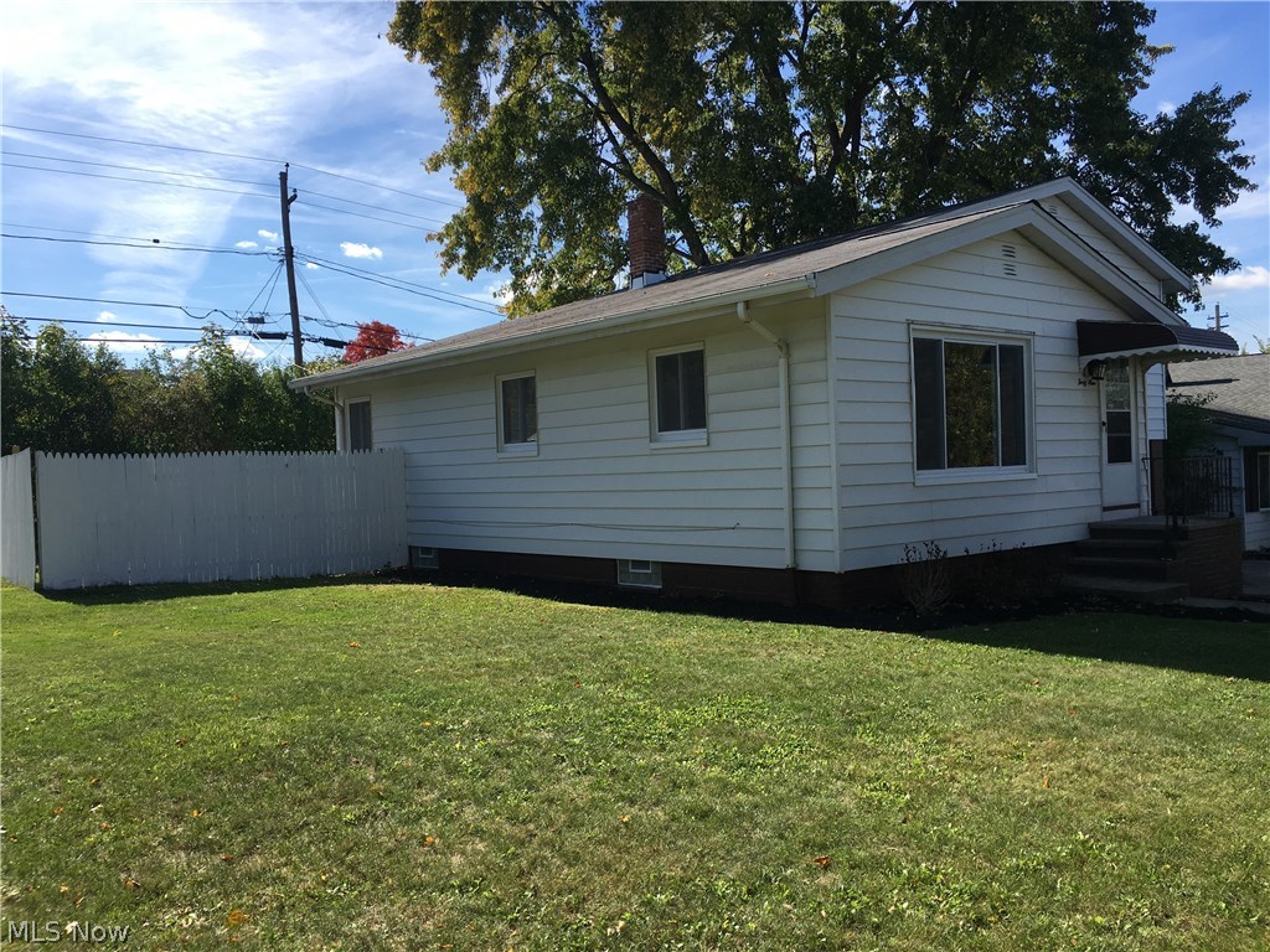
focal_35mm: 29
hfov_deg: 61.7
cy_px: 476
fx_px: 1064
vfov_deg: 48.2
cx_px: 635
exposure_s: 1/1350
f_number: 2.2
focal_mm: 4.15
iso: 25
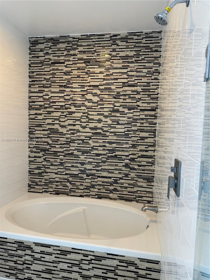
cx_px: 105
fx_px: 194
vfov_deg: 71.6
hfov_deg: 56.8
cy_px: 140
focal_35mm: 24
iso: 125
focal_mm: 6.76
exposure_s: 1/60
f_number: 1.78
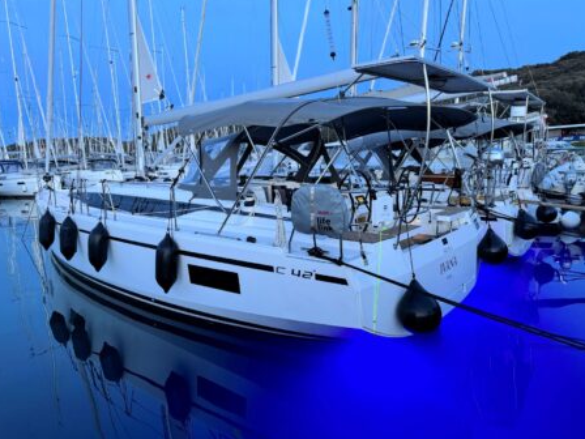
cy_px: 220
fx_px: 422
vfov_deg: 54.9
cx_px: 291
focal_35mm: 25
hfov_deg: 69.4
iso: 400
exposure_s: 1/60
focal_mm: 6.86
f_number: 1.78
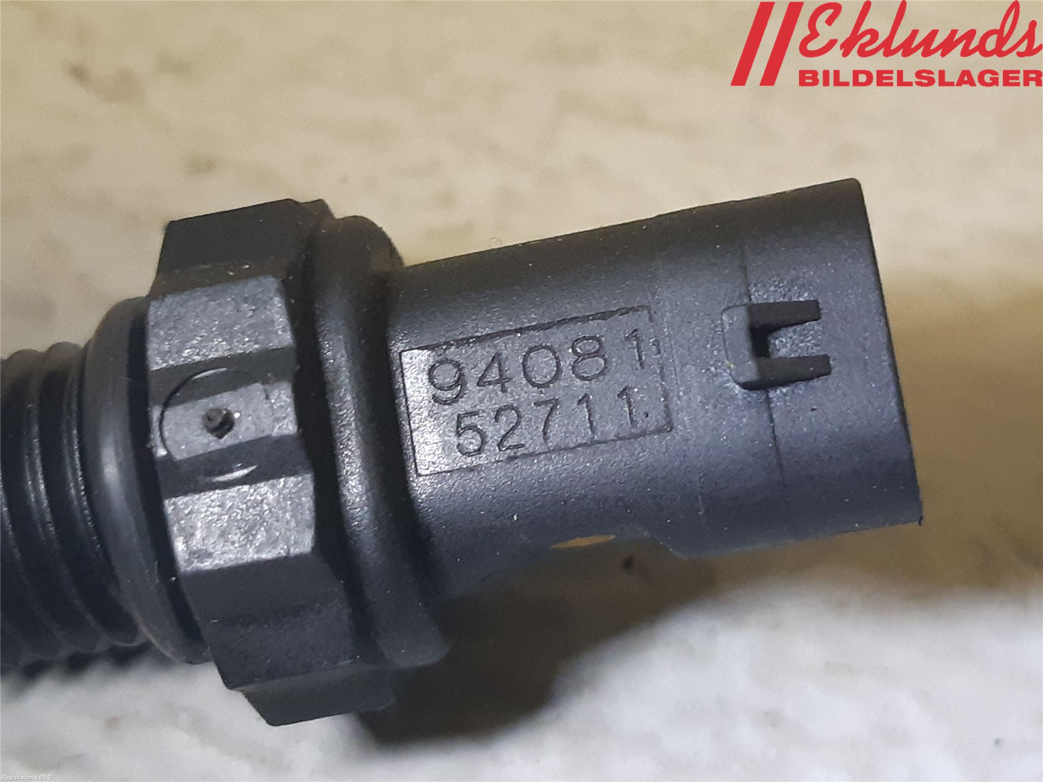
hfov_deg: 67.3
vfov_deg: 53.1
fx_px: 783
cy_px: 391
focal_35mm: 26
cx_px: 522
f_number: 1.7
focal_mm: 3.93
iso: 250
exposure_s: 1/50
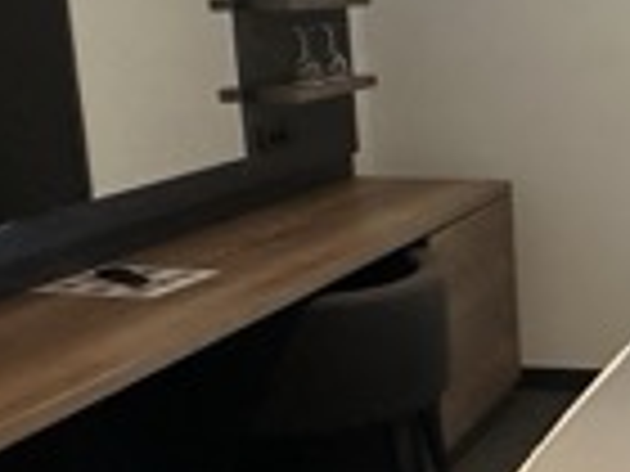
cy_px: 175
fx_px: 1165
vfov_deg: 22.9
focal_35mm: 64
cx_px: 814
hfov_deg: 26.0
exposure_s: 1/100
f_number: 2.2
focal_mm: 2.22
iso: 250
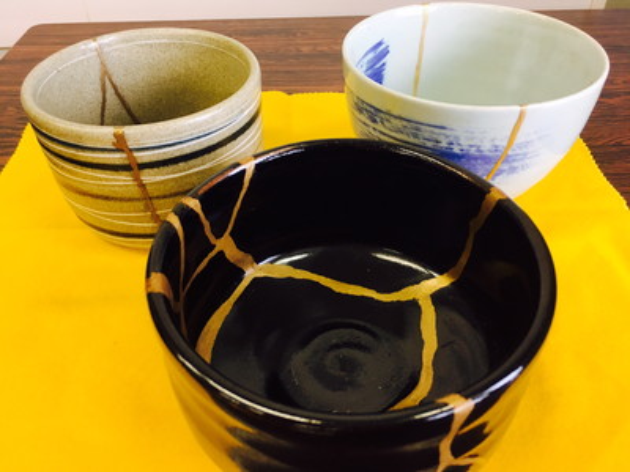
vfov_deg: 48.2
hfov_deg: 61.7
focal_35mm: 29
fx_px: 528
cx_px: 315
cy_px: 236
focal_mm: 4.15
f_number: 2.2
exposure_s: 1/30
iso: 40
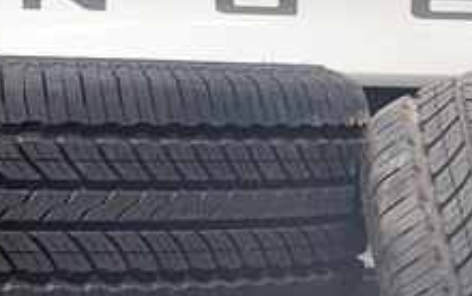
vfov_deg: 7.4
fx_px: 2253
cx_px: 204
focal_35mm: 175
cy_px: 426
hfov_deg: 12.0
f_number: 5
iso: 800
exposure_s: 1/25
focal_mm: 36
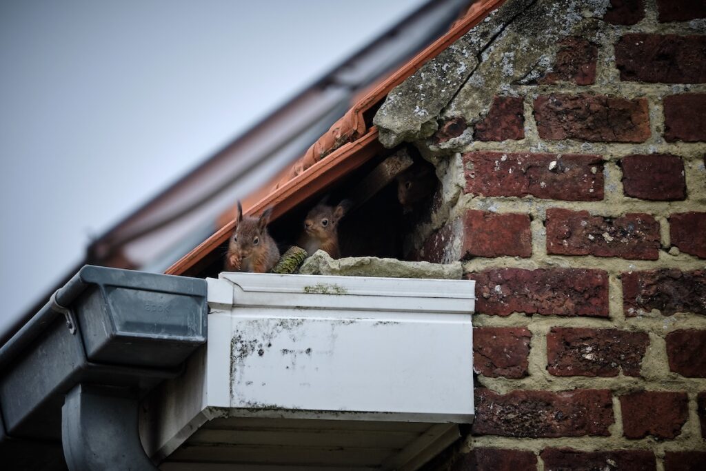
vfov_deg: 2.3
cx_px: 353
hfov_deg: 3.4
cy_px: 236
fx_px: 11768
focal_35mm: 600
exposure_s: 1/500
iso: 800
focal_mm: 400
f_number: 5.6
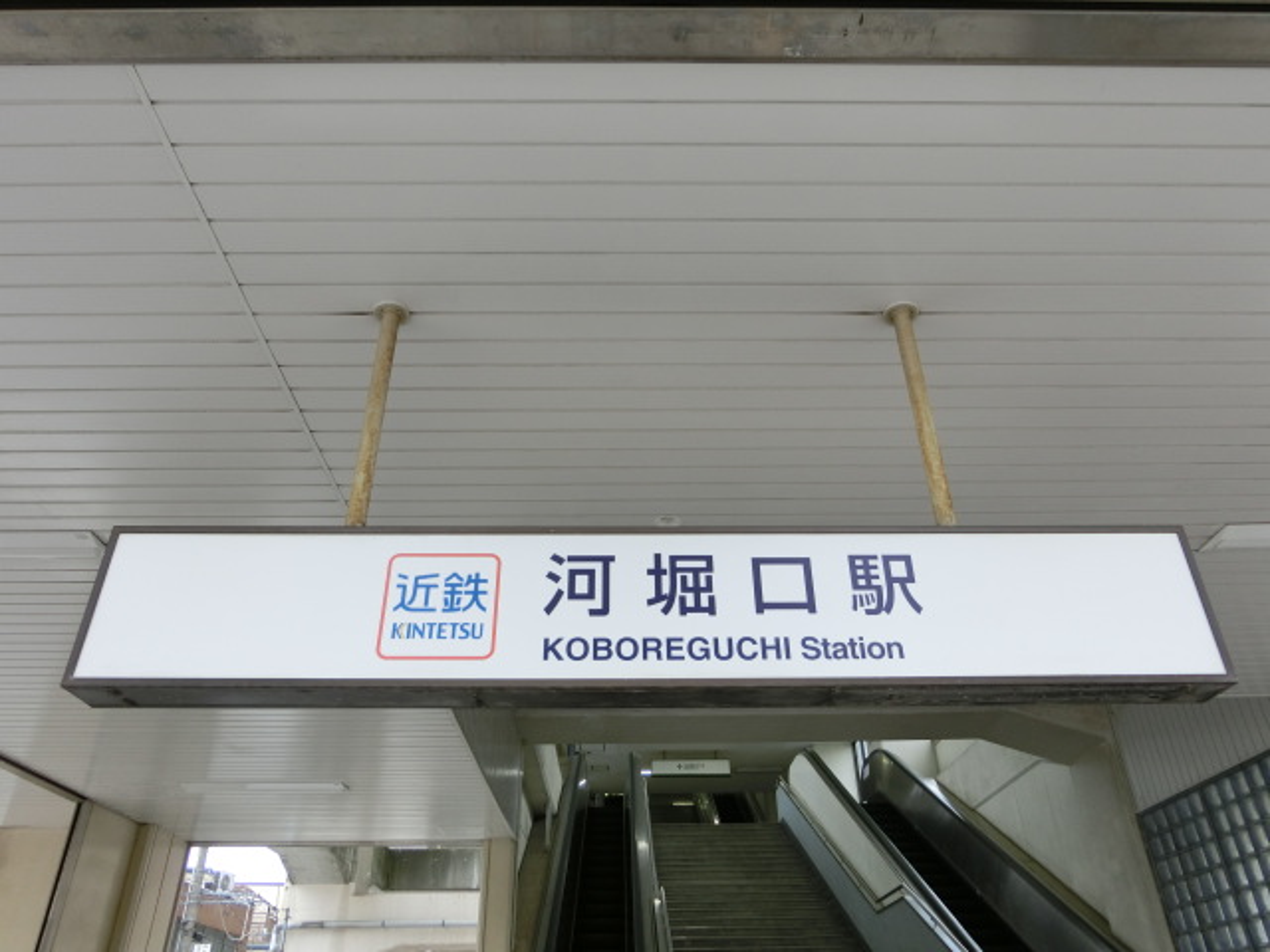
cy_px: 476
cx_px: 635
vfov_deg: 54.9
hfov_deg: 69.4
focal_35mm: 25
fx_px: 917
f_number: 3.5
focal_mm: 4.5
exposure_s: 1/125
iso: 80
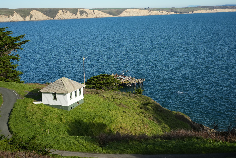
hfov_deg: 36.2
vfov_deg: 24.6
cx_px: 118
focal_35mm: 55
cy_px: 77
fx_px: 361
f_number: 5
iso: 500
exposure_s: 1/2500
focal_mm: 48
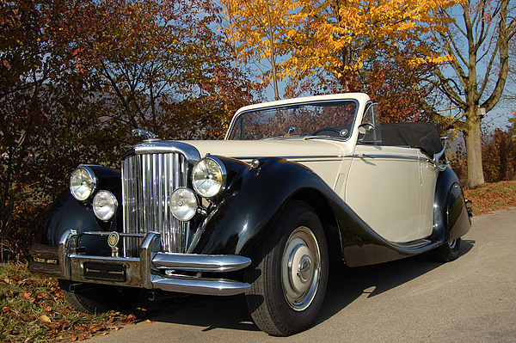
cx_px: 258
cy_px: 172
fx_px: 559
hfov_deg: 49.6
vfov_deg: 34.2
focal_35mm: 39
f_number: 10
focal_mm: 26
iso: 200
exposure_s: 1/400
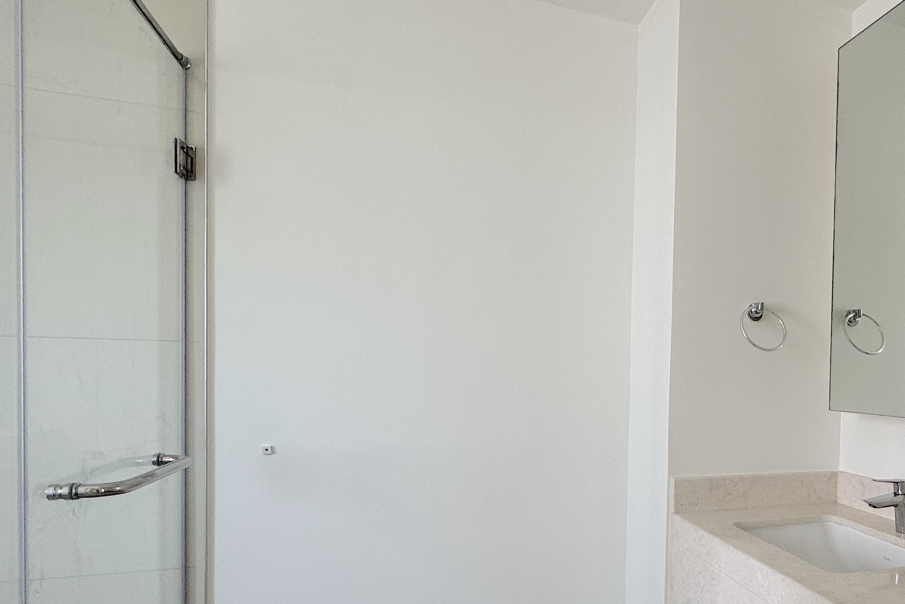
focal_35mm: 25
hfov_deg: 67.6
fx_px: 629
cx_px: 662
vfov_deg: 50.6
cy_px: 391
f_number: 2.2
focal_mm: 2.22
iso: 200
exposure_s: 1/99
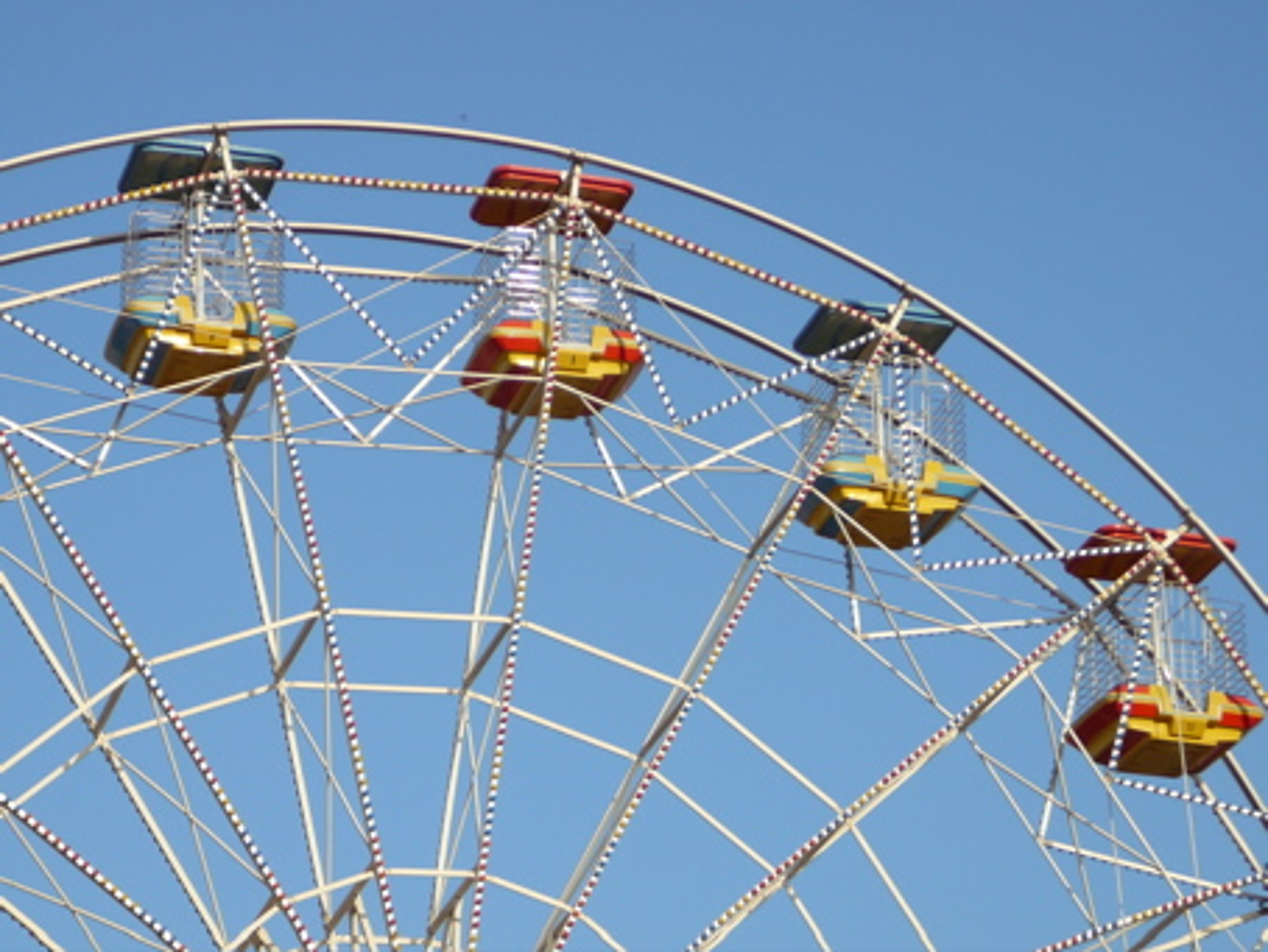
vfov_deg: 11.6
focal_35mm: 128
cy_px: 476
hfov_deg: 15.4
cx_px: 634
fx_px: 4691
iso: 80
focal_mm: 19
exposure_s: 1/640
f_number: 3.9
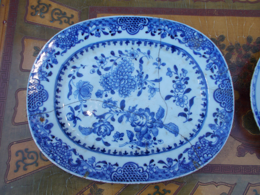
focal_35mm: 30
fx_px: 225
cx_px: 130
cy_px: 98
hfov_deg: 60.0
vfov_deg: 46.8
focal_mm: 5.3
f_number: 3.4
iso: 80
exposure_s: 1/80
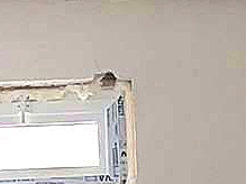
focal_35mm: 89
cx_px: 135
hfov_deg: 22.0
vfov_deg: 13.9
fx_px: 632
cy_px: 376
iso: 800
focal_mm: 1.74
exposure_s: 1/11
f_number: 2.2
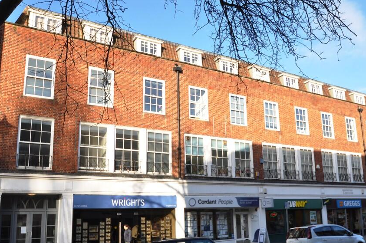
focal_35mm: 35
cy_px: 140
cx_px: 199
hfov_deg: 54.9
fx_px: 351
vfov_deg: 38.1
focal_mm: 19
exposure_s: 1/200
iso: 200
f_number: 7.1
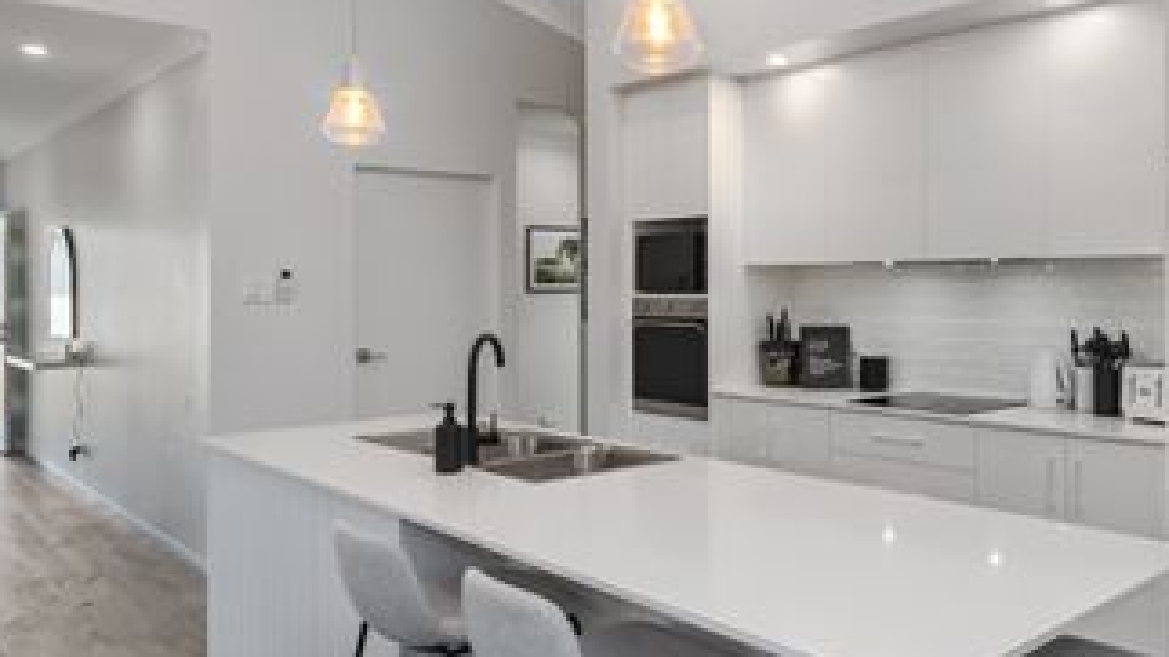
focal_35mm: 29
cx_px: 806
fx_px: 899
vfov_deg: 40.0
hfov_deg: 63.9
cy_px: 274
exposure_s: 1/20
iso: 400
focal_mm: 13
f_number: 8
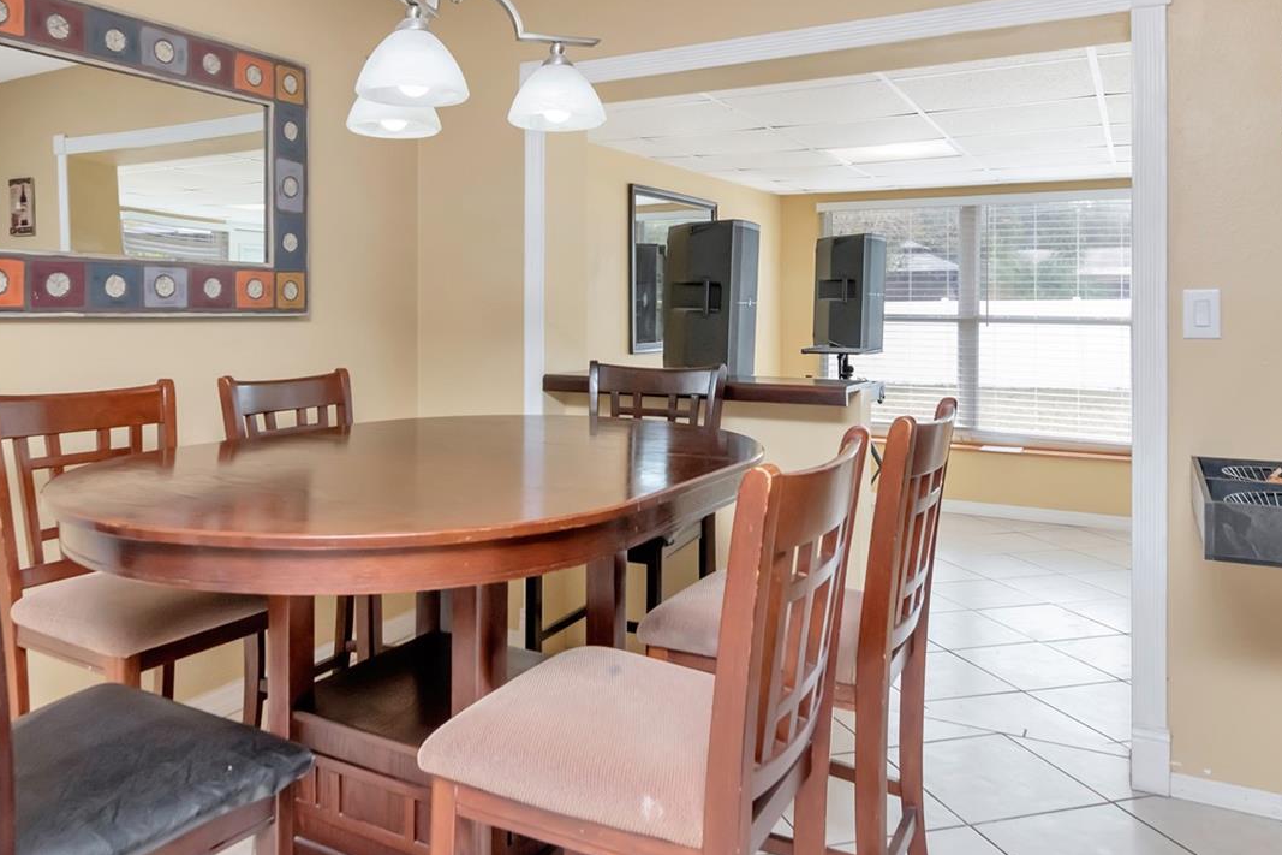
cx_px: 559
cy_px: 307
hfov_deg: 67.1
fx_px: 961
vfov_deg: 47.4
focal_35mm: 27
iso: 1000
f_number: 7.1
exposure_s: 1/200
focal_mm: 12
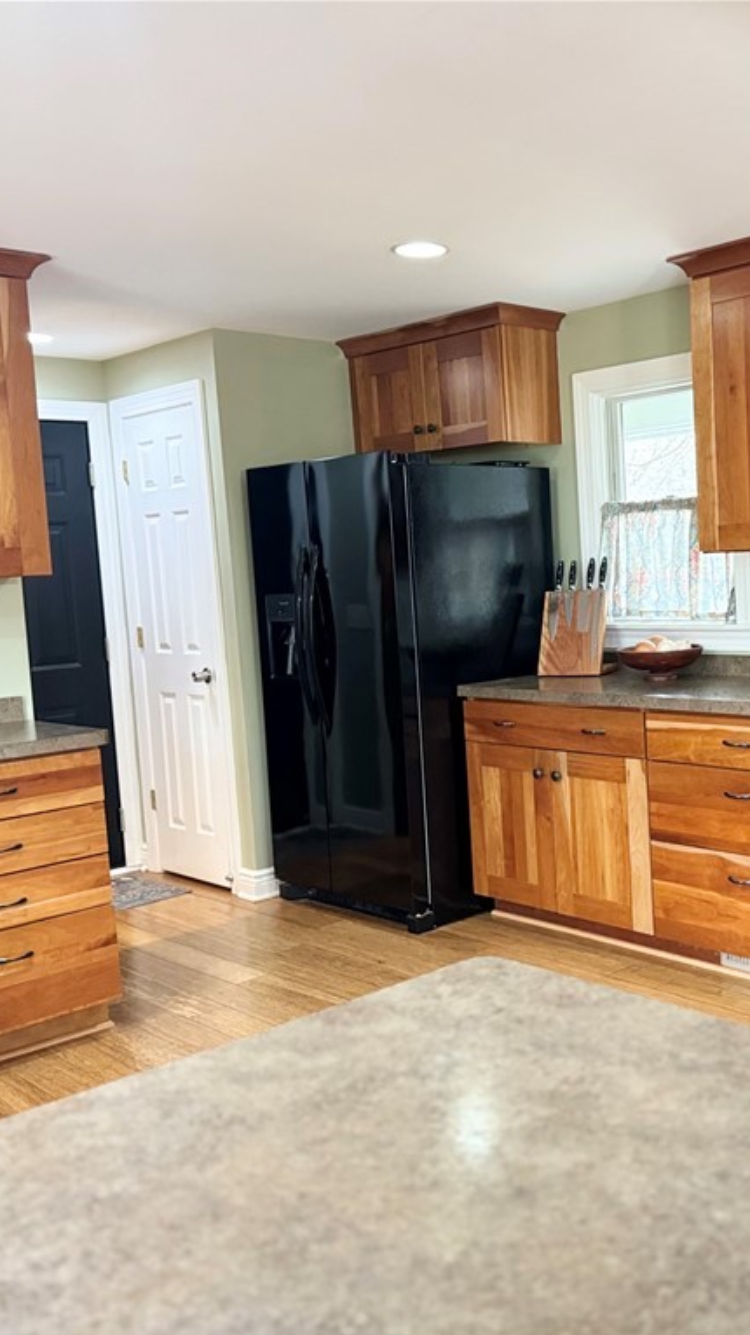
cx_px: 603
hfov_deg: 32.7
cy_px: 668
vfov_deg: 56.6
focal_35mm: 35
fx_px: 1238
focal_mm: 6.76
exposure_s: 1/60
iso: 800
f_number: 1.78
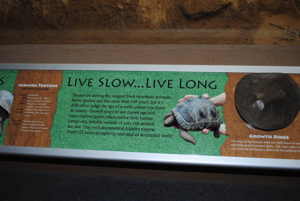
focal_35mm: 39
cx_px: 150
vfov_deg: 34.3
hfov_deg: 49.5
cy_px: 100
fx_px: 325
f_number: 4.2
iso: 200
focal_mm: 26
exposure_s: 1/60
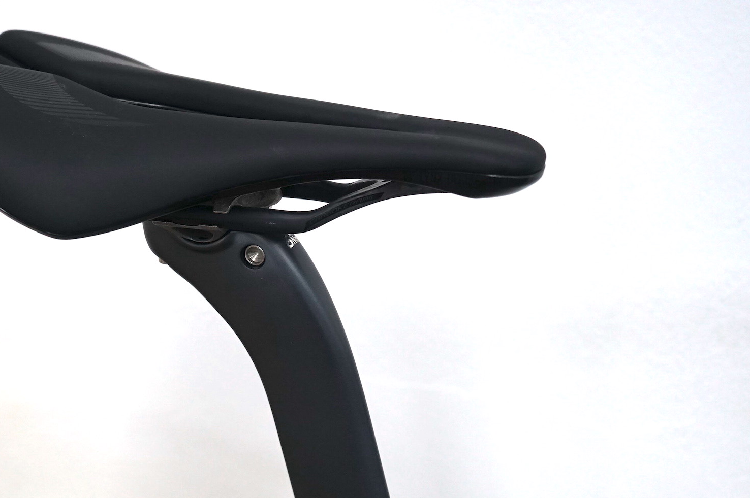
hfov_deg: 29.9
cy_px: 385
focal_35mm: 67
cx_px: 244
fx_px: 1394
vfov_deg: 20.1
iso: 1000
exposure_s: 1/160
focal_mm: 43
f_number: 4.5
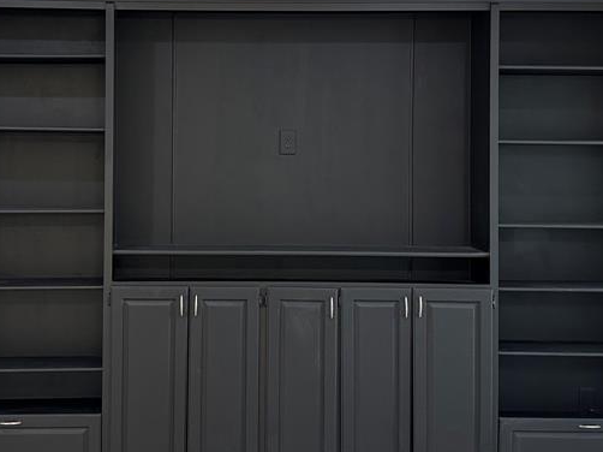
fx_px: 853
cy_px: 174
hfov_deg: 38.5
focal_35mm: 49
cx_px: 197
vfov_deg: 29.6
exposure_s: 1/60
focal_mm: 6.86
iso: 200
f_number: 1.78
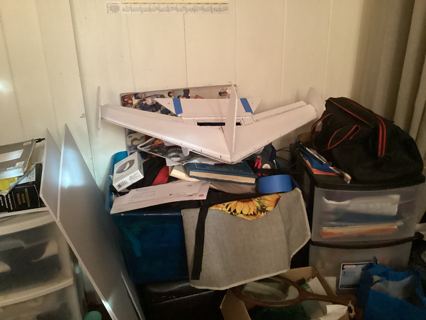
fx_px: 381
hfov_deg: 58.4
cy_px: 160
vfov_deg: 45.4
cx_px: 213
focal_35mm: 31
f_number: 2.4
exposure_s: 1/24
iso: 800
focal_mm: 3.3
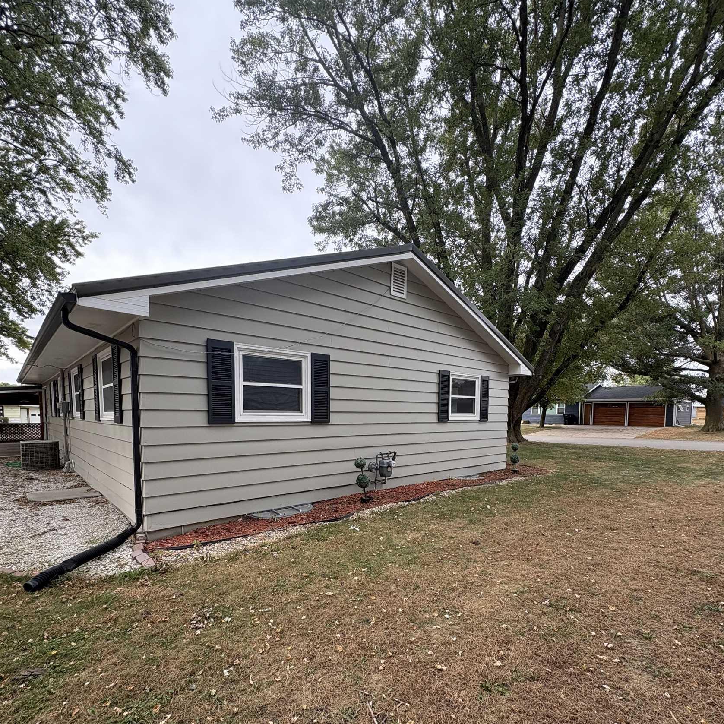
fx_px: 402
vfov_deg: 82.7
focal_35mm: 17
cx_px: 367
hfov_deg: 84.0
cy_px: 443
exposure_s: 1/208
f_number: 2.2
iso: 64
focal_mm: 2.22
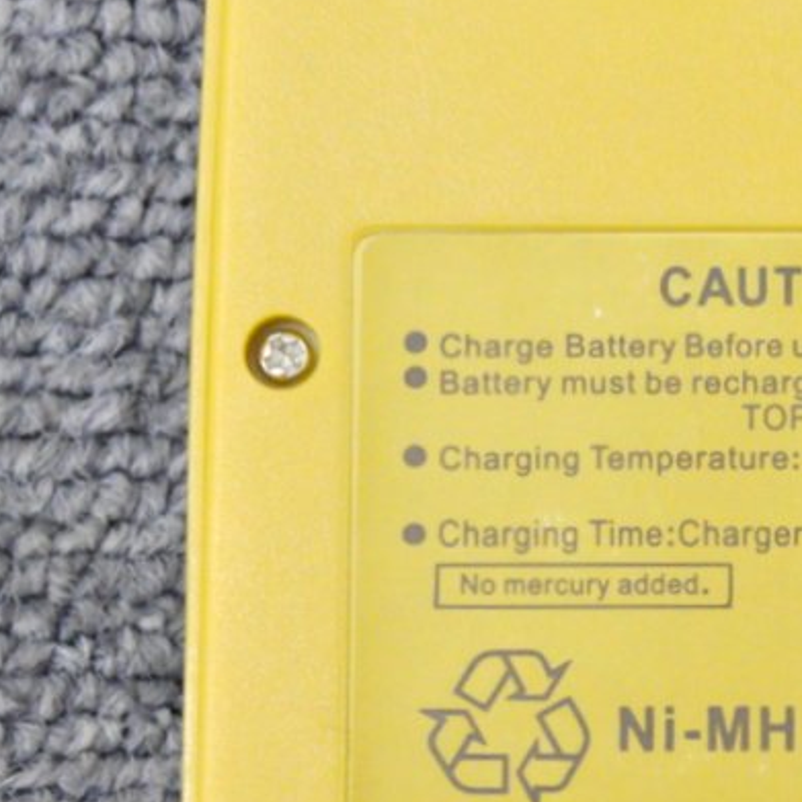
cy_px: 505
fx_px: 8073
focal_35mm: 308
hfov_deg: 5.7
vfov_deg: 5.7
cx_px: 810
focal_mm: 105
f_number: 14
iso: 3200
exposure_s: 1/60
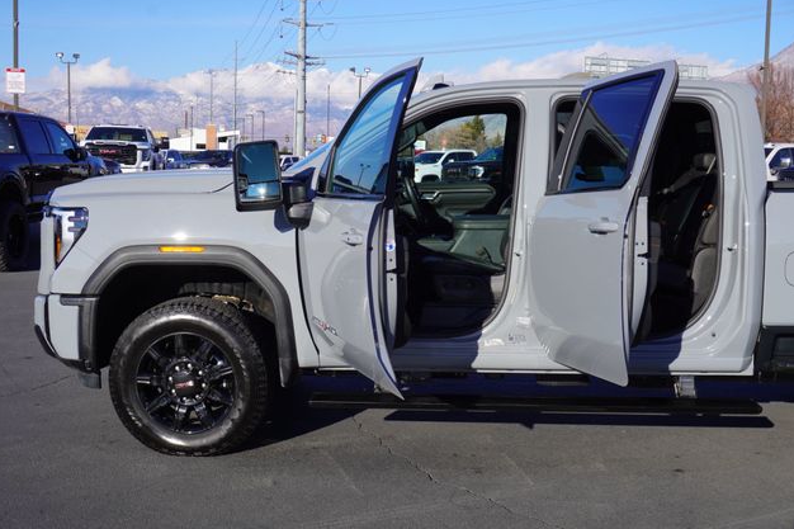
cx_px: 394
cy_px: 263
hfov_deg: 45.4
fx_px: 948
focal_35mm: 43
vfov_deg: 31.2
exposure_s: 1/125
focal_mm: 28
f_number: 10
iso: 100
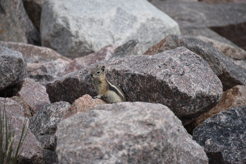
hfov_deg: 6.9
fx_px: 2050
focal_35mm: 300
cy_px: 82
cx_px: 123
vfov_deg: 4.6
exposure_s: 1/640
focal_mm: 300
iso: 140
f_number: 5.6
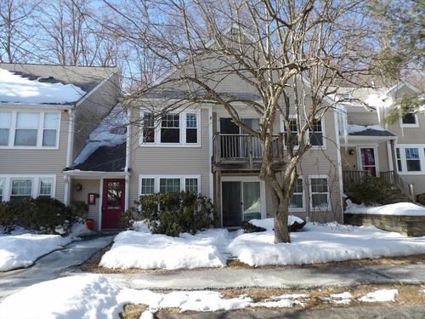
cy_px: 160
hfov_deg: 71.6
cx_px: 212
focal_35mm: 24
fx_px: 295
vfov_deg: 56.8
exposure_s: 1/527
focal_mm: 4.3
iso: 100
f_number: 3.2
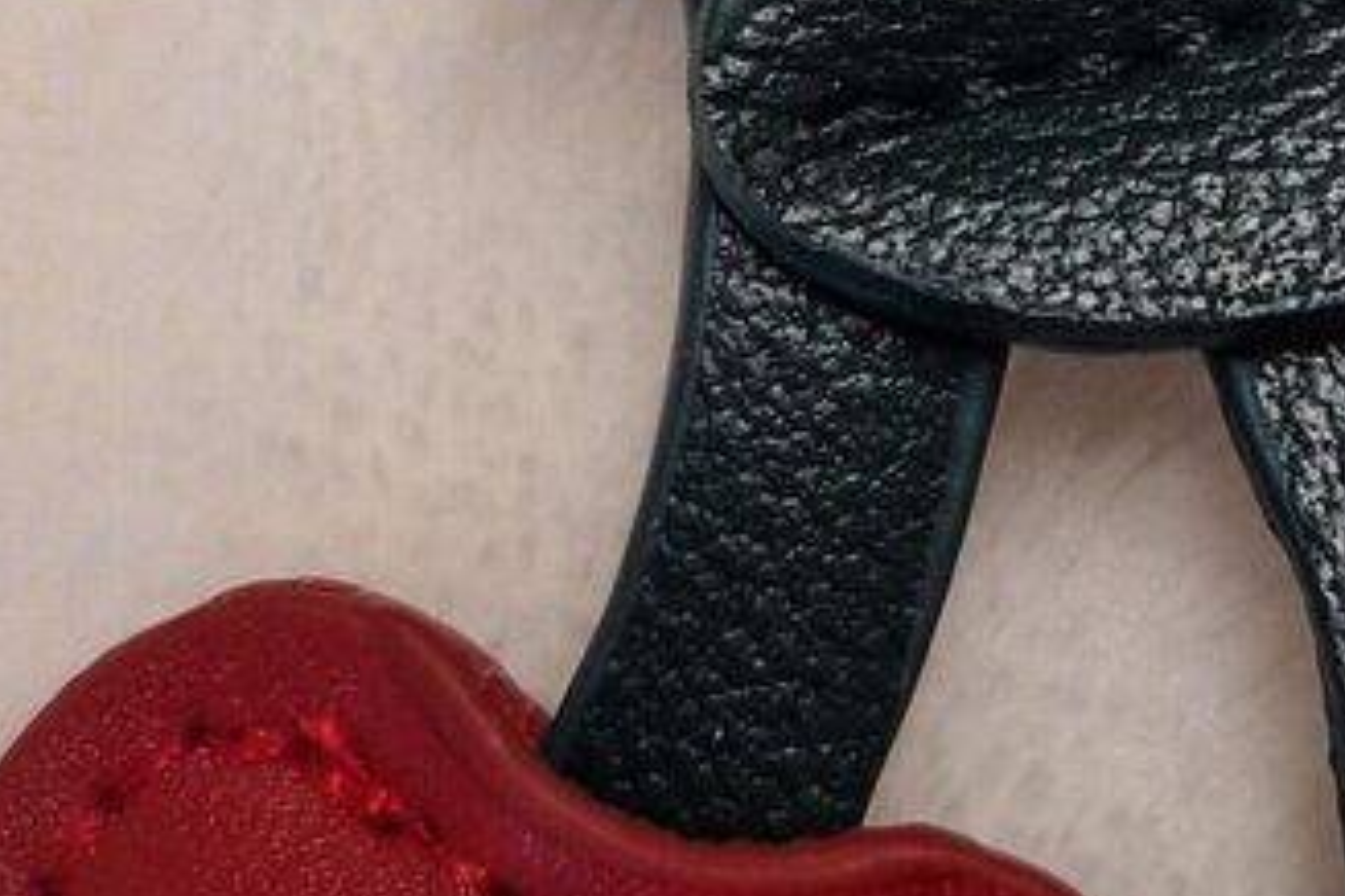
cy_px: 8
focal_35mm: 117
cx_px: 1049
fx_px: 4371
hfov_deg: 17.4
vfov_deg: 11.6
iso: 80
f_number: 1.8
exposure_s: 1/100
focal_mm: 5.4
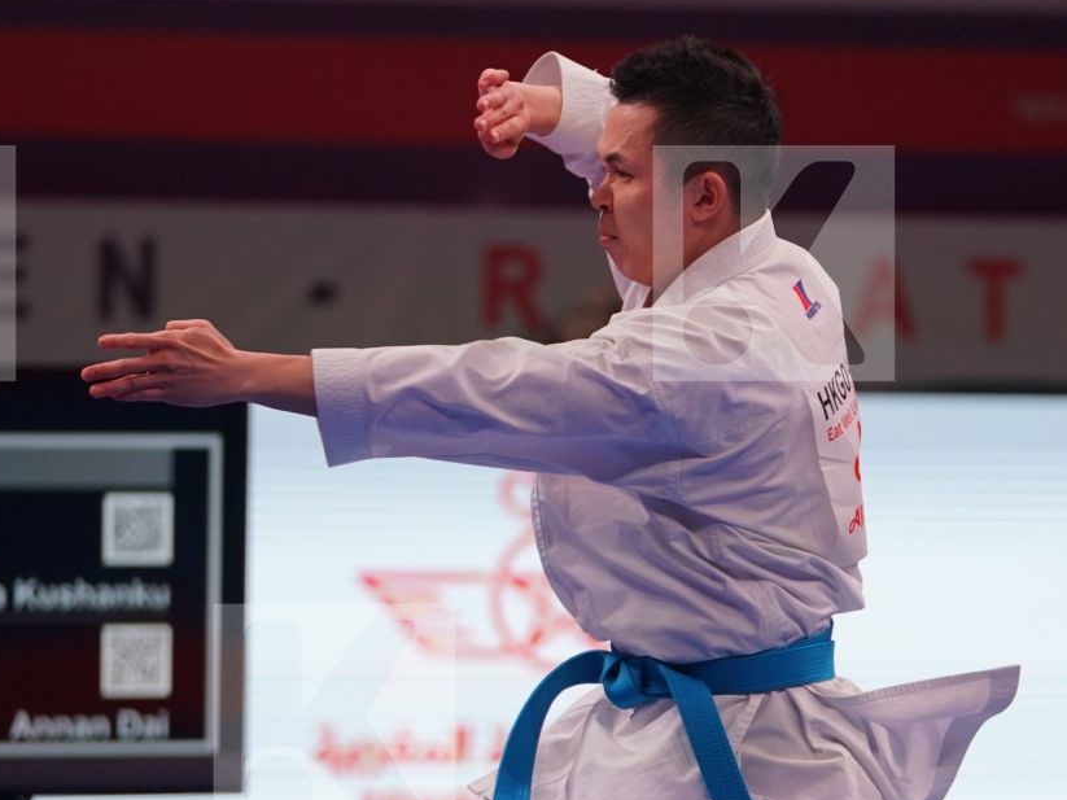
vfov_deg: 4.8
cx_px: 774
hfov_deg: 6.4
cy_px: 722
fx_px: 9523
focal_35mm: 309
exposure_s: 1/500
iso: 800
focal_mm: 147
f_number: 2.8
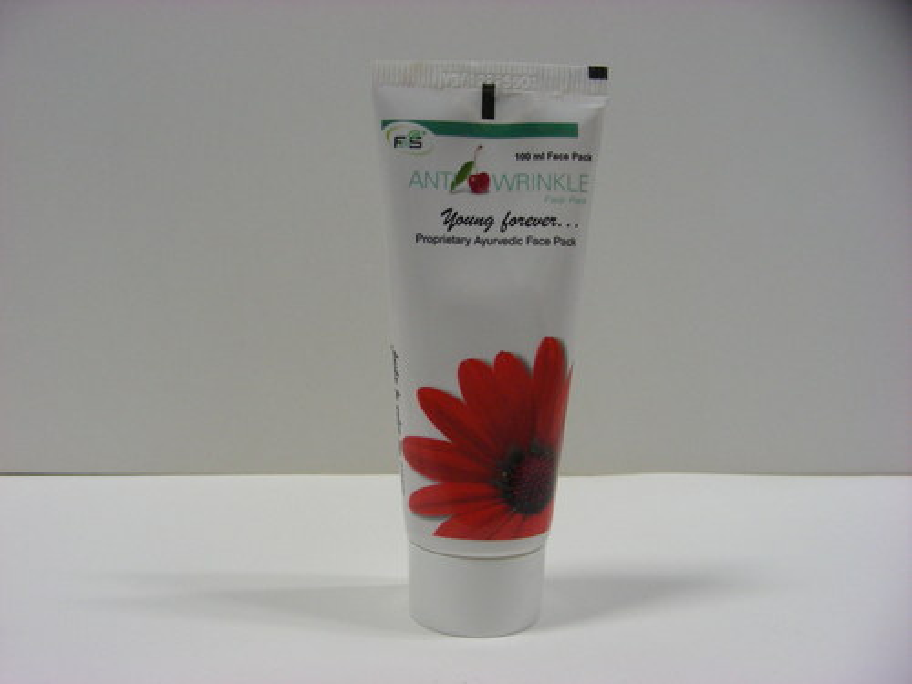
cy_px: 342
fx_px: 1001
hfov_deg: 49.0
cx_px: 456
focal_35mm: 38
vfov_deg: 37.7
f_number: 3.5
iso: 186
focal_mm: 6.3
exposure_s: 1/31.7
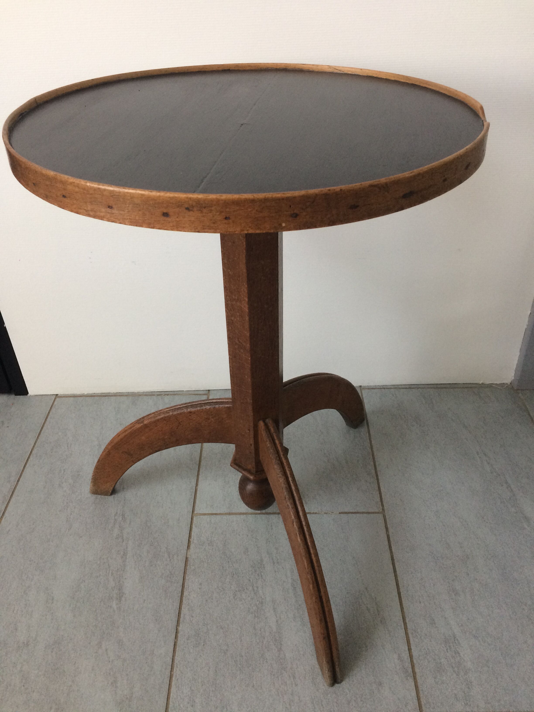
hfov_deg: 48.2
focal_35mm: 29
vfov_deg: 61.7
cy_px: 356
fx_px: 596
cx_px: 267
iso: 80
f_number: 2.2
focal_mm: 4.15
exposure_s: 1/33
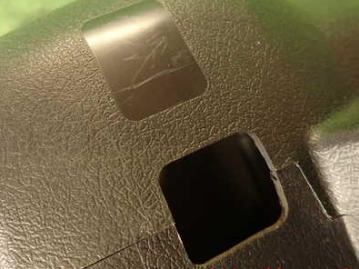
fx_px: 394
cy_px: 85
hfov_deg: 48.7
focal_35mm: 38
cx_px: 143
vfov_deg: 37.2
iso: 200
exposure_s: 1/40
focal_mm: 4.5
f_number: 2
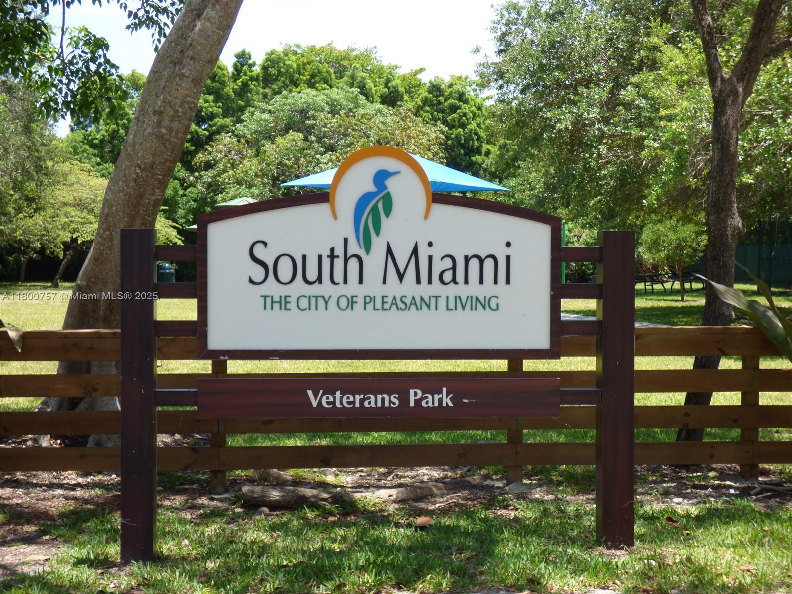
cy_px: 297
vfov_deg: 24.4
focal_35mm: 60
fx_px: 1373
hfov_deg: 32.2
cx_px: 396
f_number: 4.1
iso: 100
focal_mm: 10.77
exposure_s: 1/250
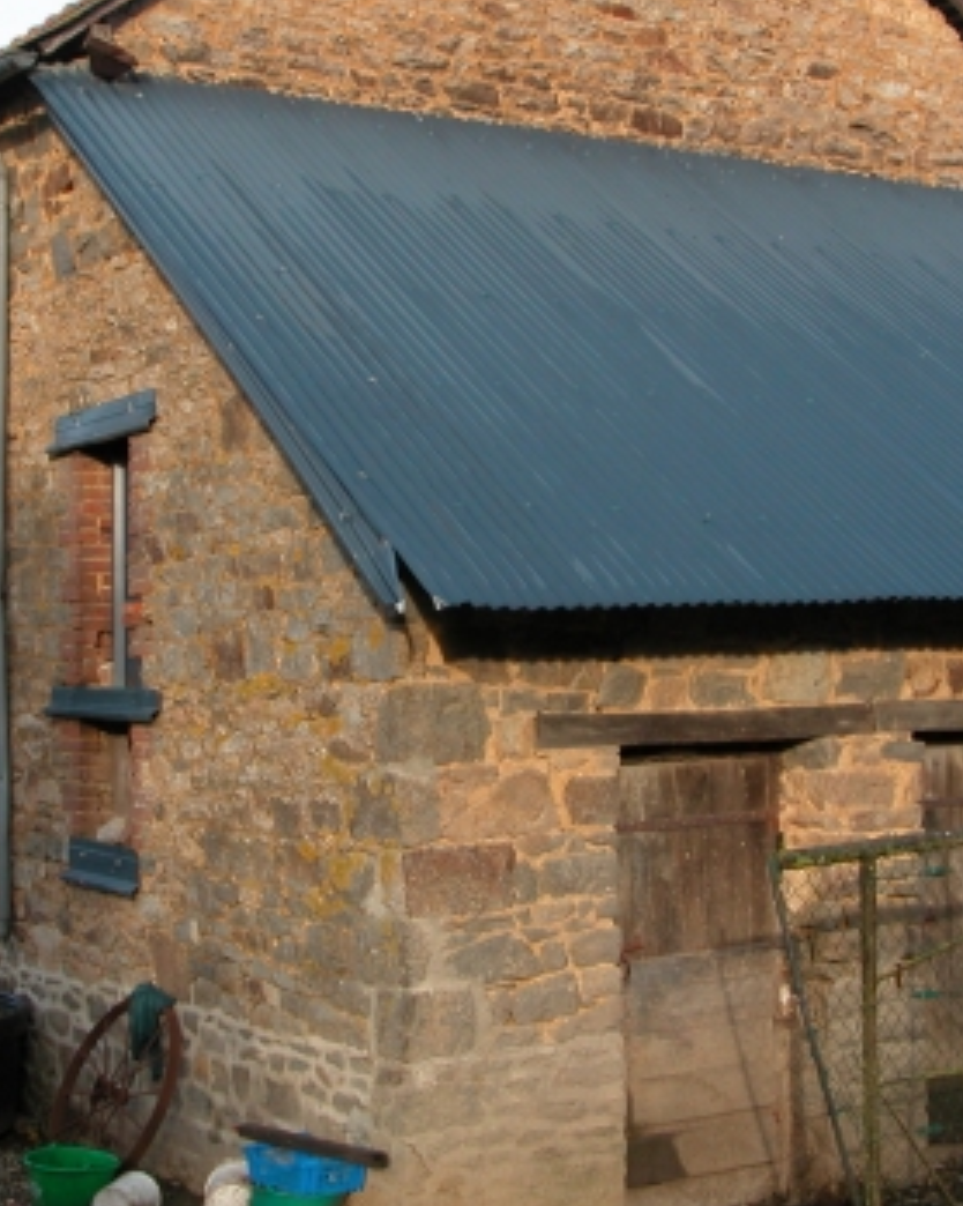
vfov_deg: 28.3
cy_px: 506
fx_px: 2389
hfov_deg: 22.8
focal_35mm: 67
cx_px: 436
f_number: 4.5
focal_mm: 8.9
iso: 100
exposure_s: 1/152
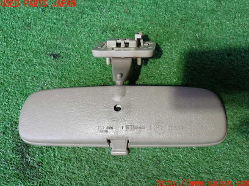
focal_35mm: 48
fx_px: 345
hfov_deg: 39.7
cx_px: 125
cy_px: 94
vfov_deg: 30.3
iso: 800
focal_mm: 8.4
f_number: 3.1
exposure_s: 1/30
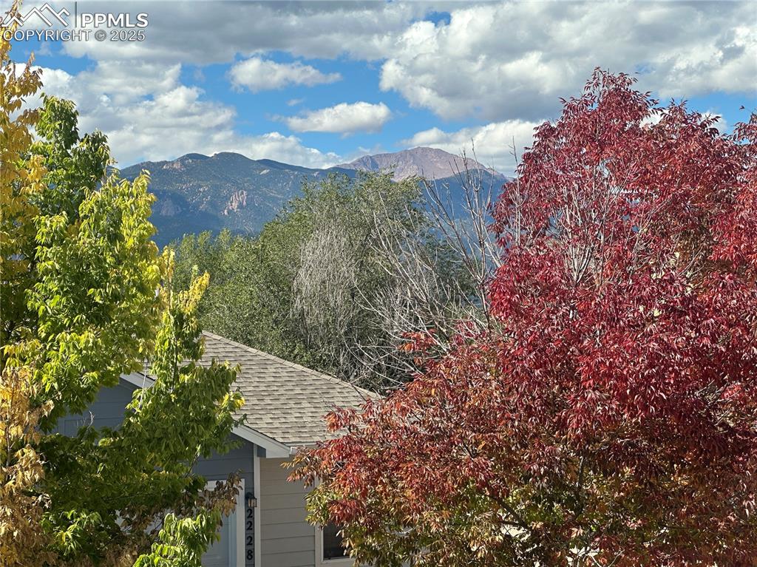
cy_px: 284
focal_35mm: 77
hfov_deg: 25.3
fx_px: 1683
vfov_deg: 19.1
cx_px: 378
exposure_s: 1/463
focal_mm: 9
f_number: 2.8
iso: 32
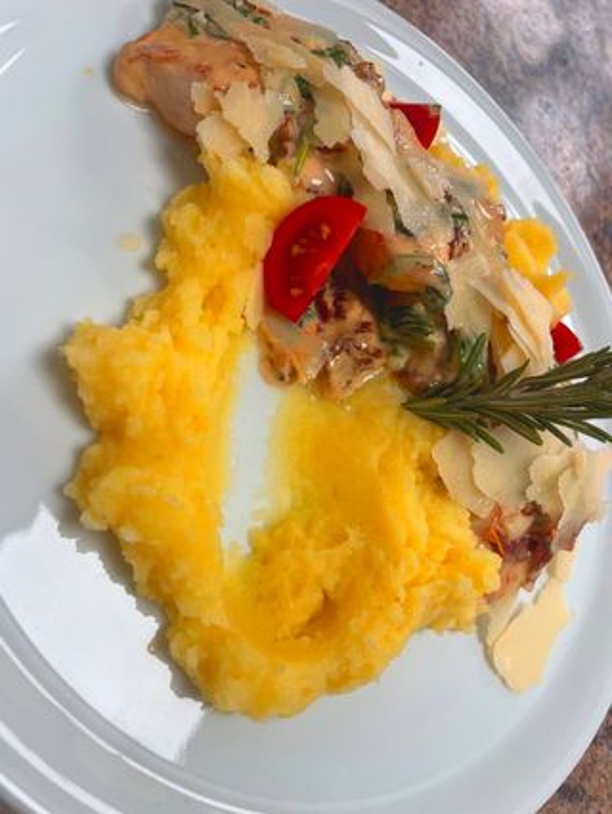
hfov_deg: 53.1
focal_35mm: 26
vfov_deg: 67.3
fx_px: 612
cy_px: 407
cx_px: 306
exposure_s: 1/100
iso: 32
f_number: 1.6
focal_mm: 4.2
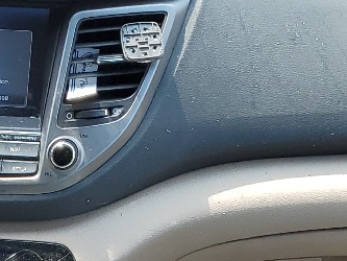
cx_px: -94
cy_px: 494
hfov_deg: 15.1
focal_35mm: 125
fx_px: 1253
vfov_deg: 11.0
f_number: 1.5
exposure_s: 1/370
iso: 50
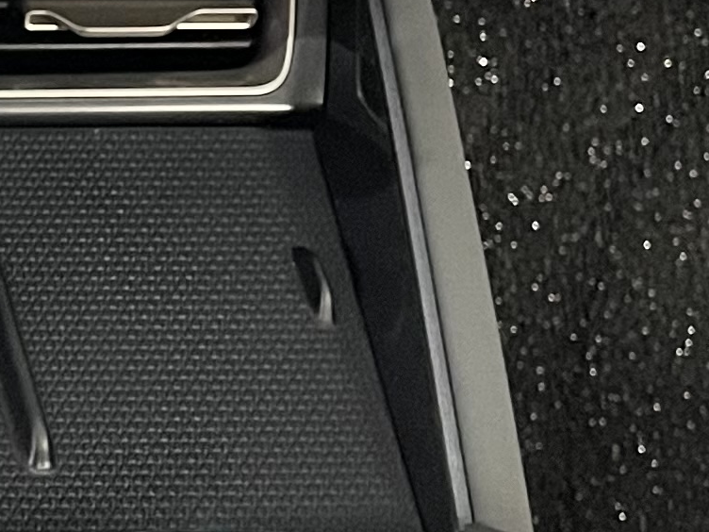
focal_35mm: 134
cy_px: -78
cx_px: -870
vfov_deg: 10.9
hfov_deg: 12.3
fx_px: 2745
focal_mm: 5.1
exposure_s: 1/23
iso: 500
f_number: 1.6
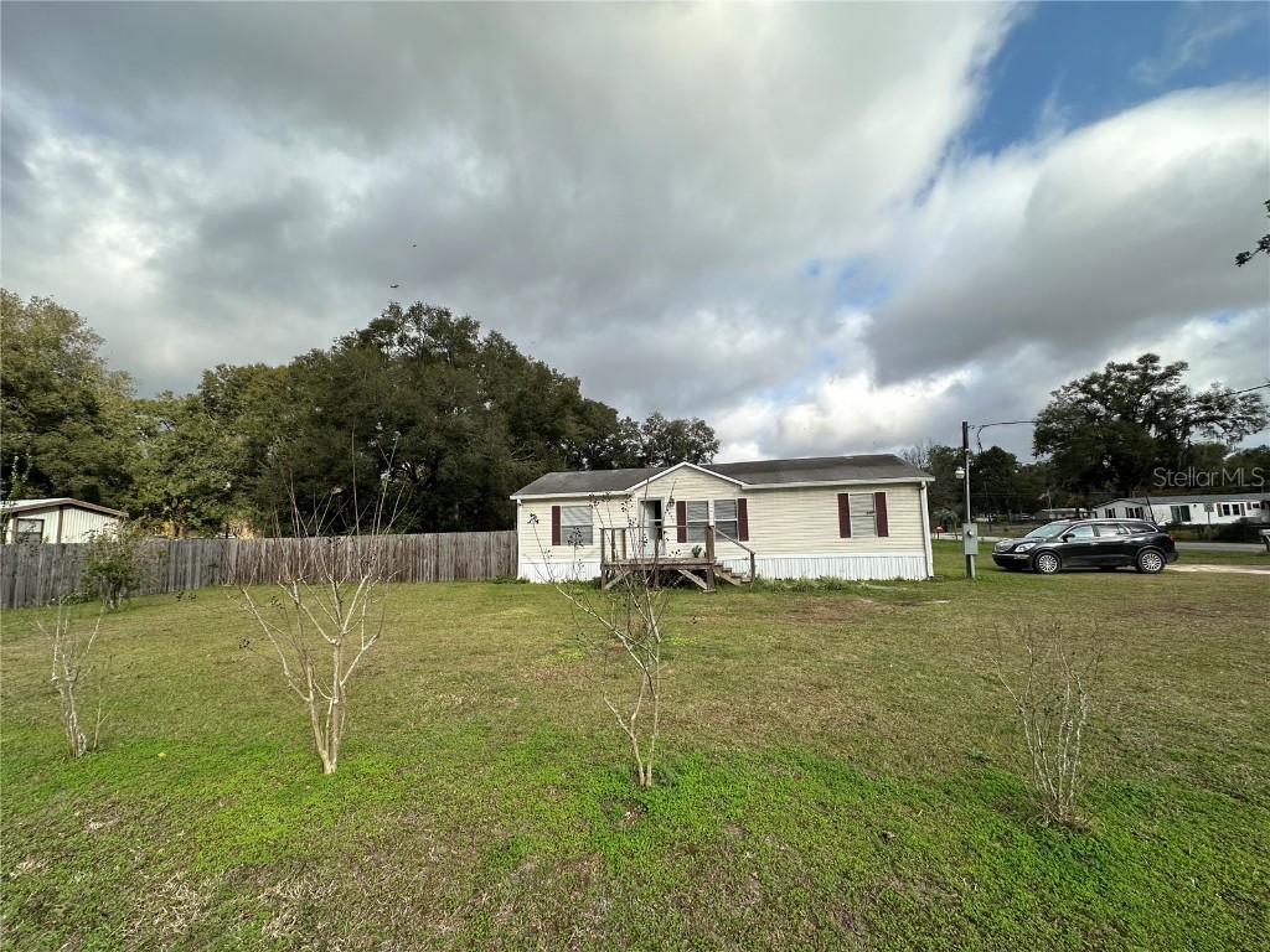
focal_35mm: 14
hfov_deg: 102.1
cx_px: 635
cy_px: 476
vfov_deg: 85.7
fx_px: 514
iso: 40
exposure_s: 1/1667
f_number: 2.2
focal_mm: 2.22
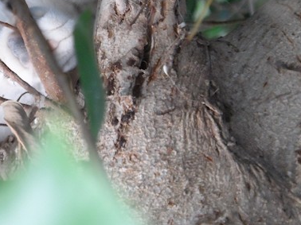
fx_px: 3276
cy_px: 20
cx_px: 97
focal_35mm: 377
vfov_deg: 3.9
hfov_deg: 5.3
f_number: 4.5
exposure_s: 1/20
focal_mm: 28.9
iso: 400
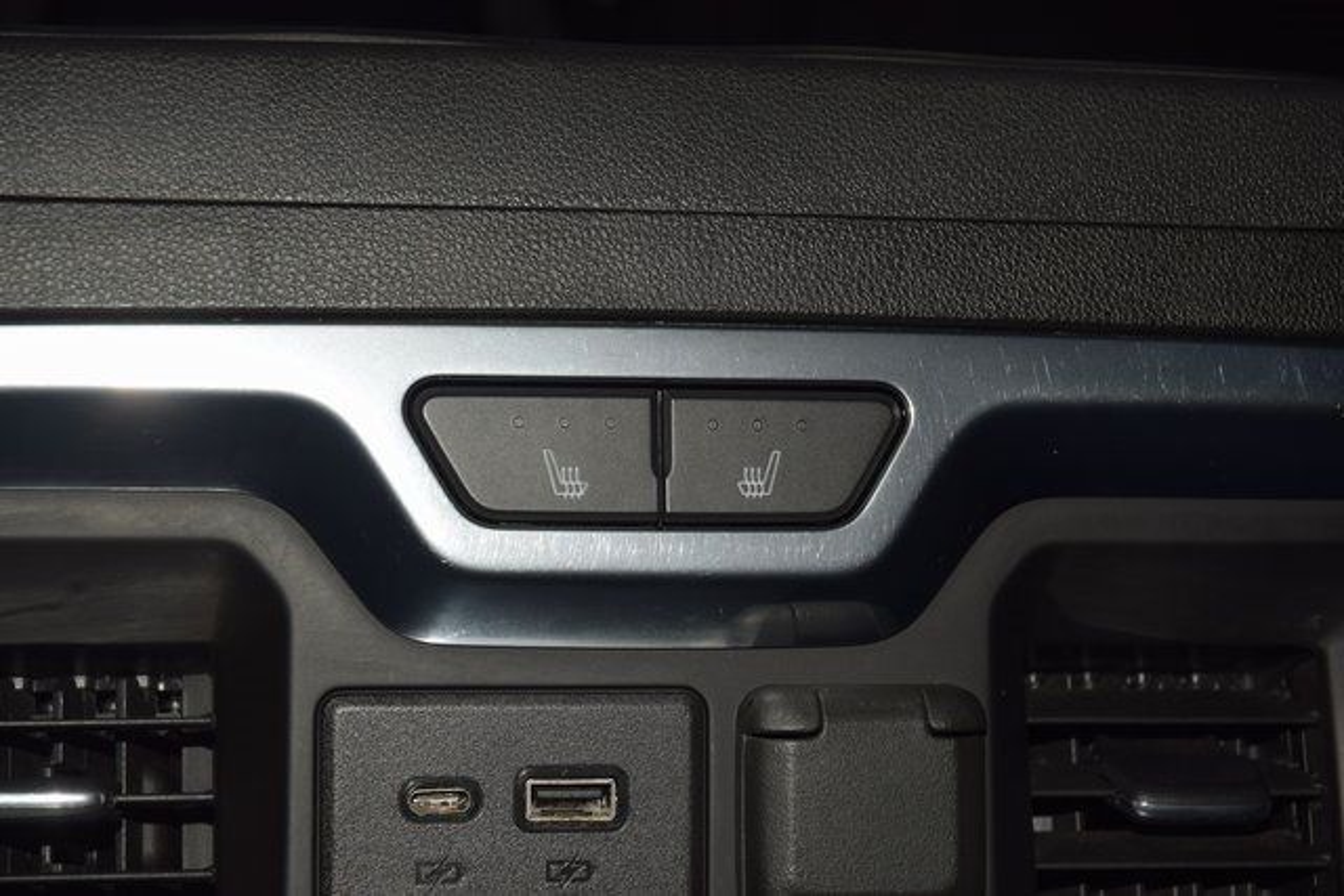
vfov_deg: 13.0
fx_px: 3921
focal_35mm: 105
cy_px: 448
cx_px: 672
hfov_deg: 19.5
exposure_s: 1/125
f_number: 8
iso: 100
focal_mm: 70
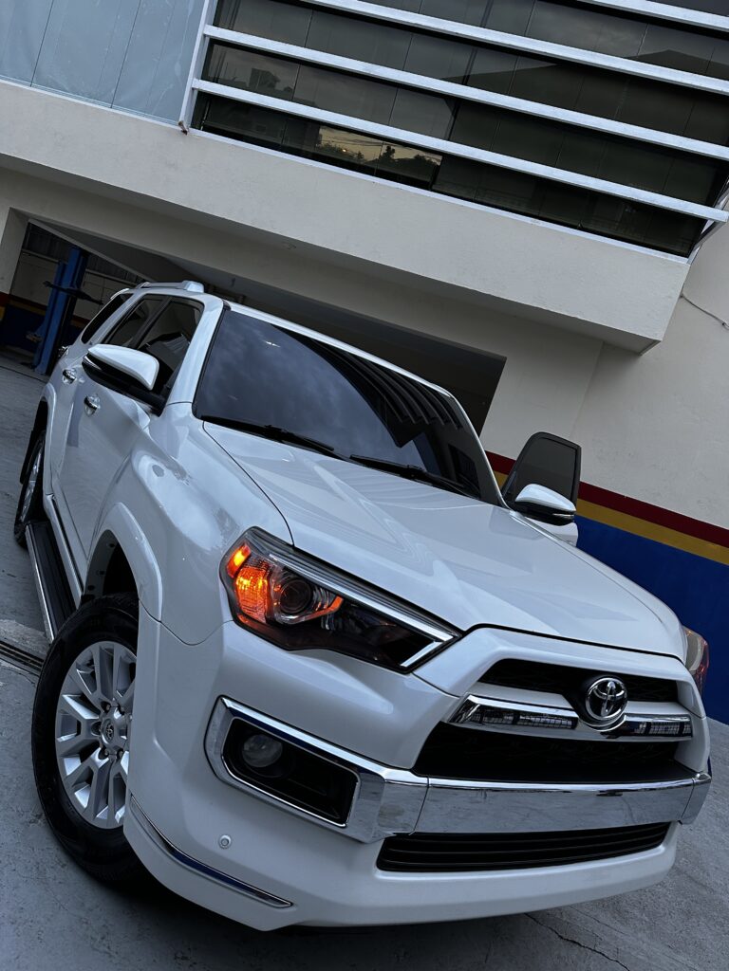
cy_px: 486
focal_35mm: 24
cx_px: 364
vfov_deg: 71.6
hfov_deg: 56.8
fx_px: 674
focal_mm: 6.86
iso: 200
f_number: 1.78
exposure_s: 1/121
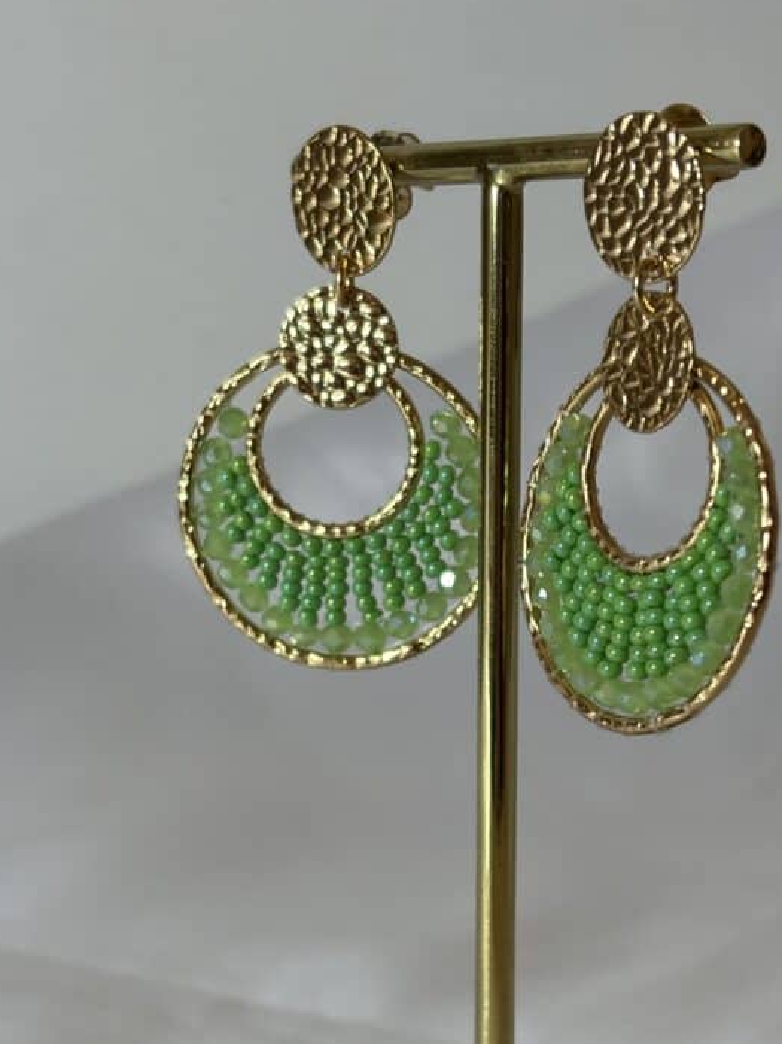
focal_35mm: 76
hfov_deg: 19.3
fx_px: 2291
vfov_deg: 25.5
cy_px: 706
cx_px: 514
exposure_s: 1/112
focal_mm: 5.96
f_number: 1.6
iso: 25
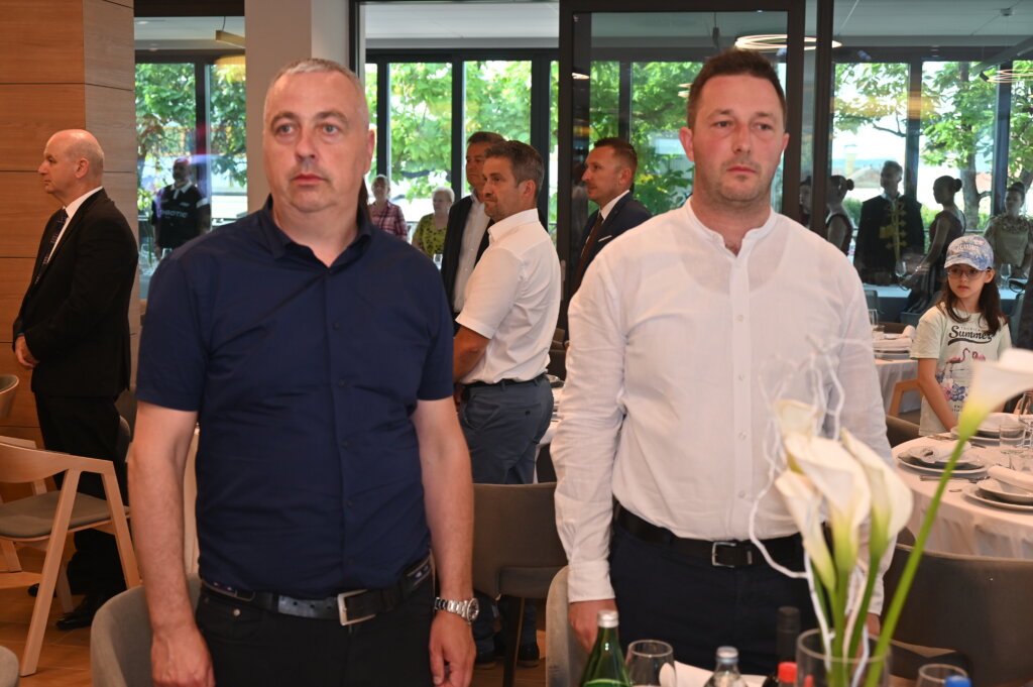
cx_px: 516
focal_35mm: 46
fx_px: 1319
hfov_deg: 42.8
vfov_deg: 29.2
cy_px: 344
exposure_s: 1/60
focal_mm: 46
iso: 450
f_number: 5.3
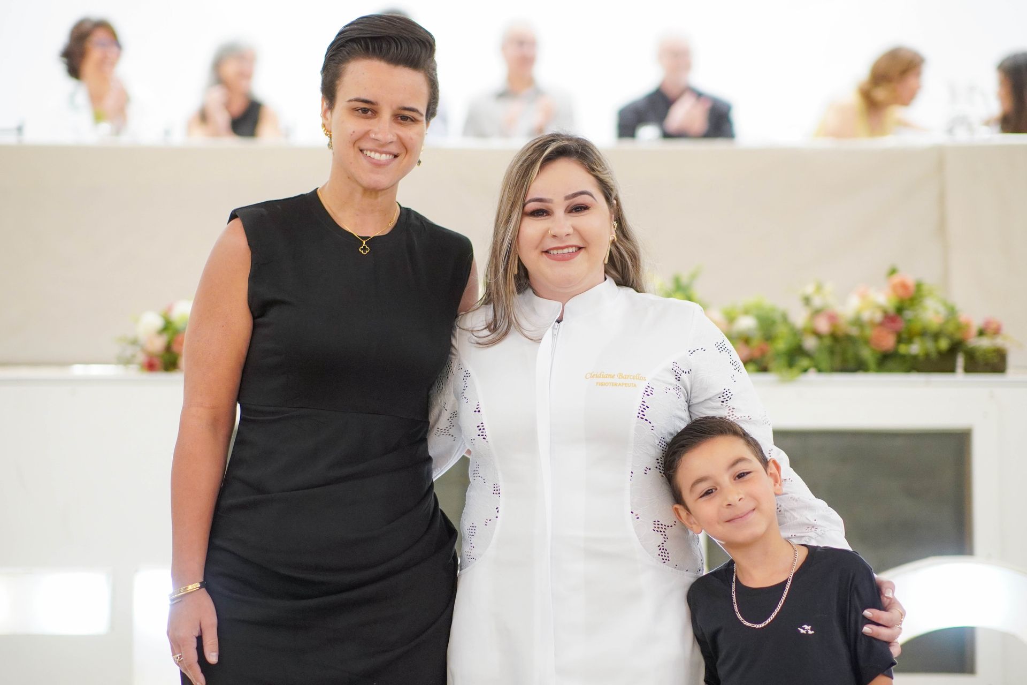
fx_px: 2396
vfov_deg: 16.3
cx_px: 514
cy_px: 342
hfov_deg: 24.2
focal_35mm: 84
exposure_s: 1/200
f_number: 1.4
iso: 1000
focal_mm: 56
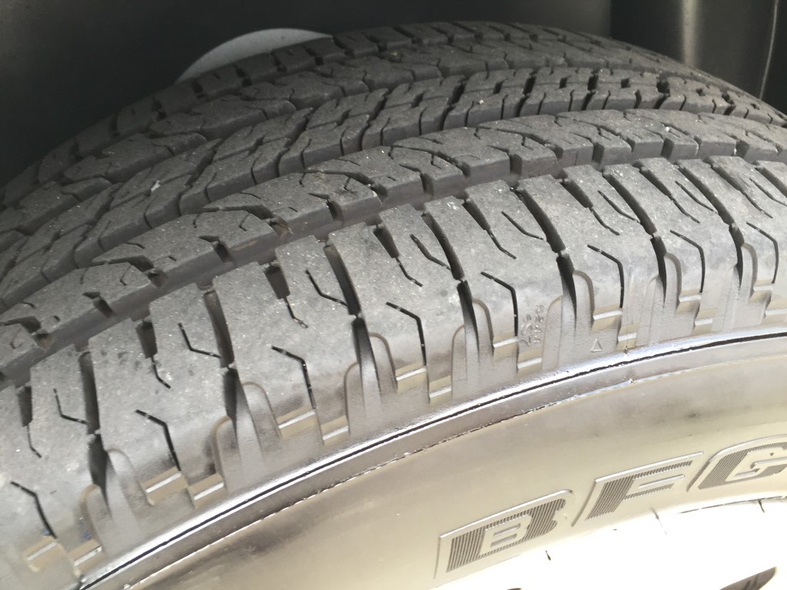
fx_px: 659
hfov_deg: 61.7
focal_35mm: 29
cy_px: 295
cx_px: 394
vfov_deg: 48.2
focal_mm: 4.15
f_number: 2.2
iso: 50
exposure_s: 1/120
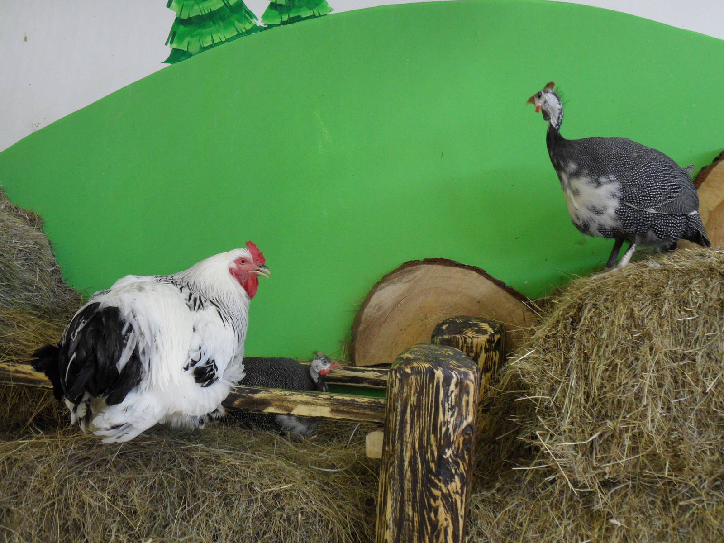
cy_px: 272
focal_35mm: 40
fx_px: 837
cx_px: 362
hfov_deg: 46.8
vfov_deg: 36.0
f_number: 3.6
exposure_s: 1/15
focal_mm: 6.5
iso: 200
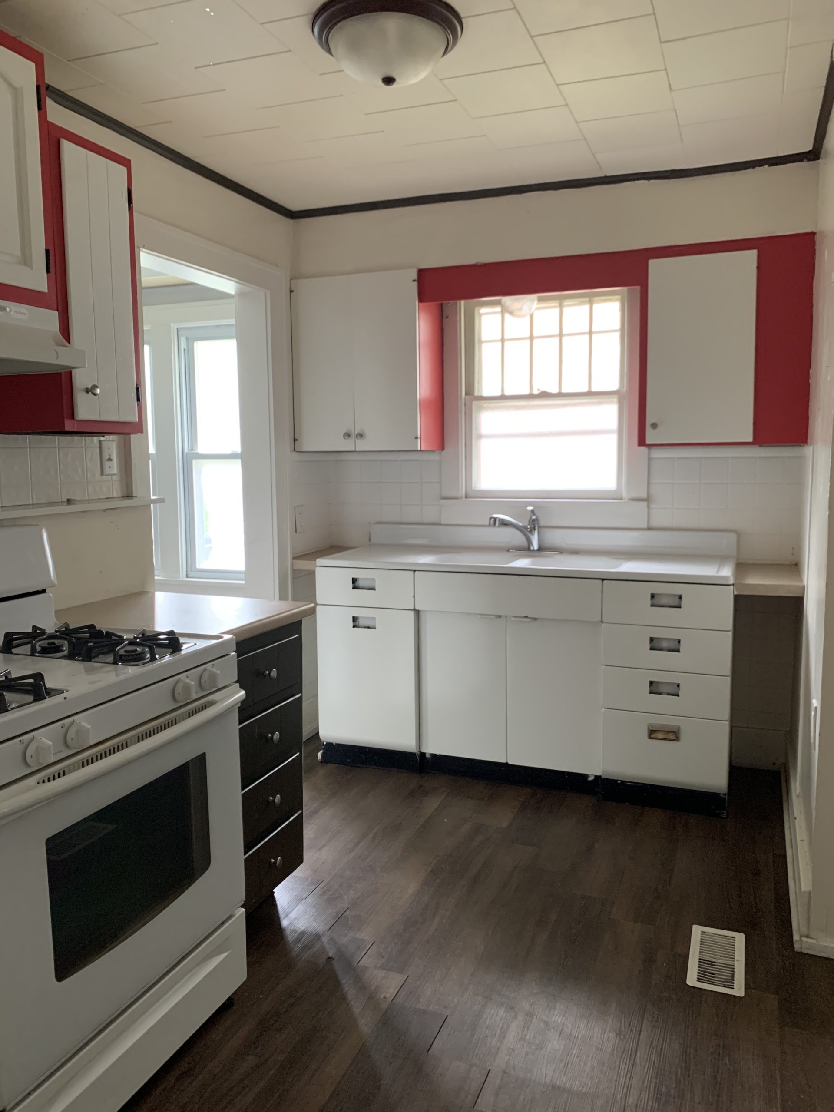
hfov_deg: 53.1
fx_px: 835
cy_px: 556
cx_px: 417
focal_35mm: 26
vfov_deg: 67.3
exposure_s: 1/60
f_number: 1.8
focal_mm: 4.25
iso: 320
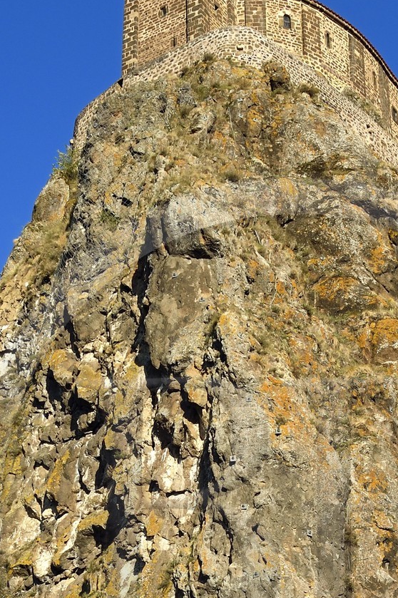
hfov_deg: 10.6
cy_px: 511
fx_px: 2143
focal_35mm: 129
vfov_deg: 15.8
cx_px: 297
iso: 200
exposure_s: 1/250
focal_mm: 45
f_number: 11
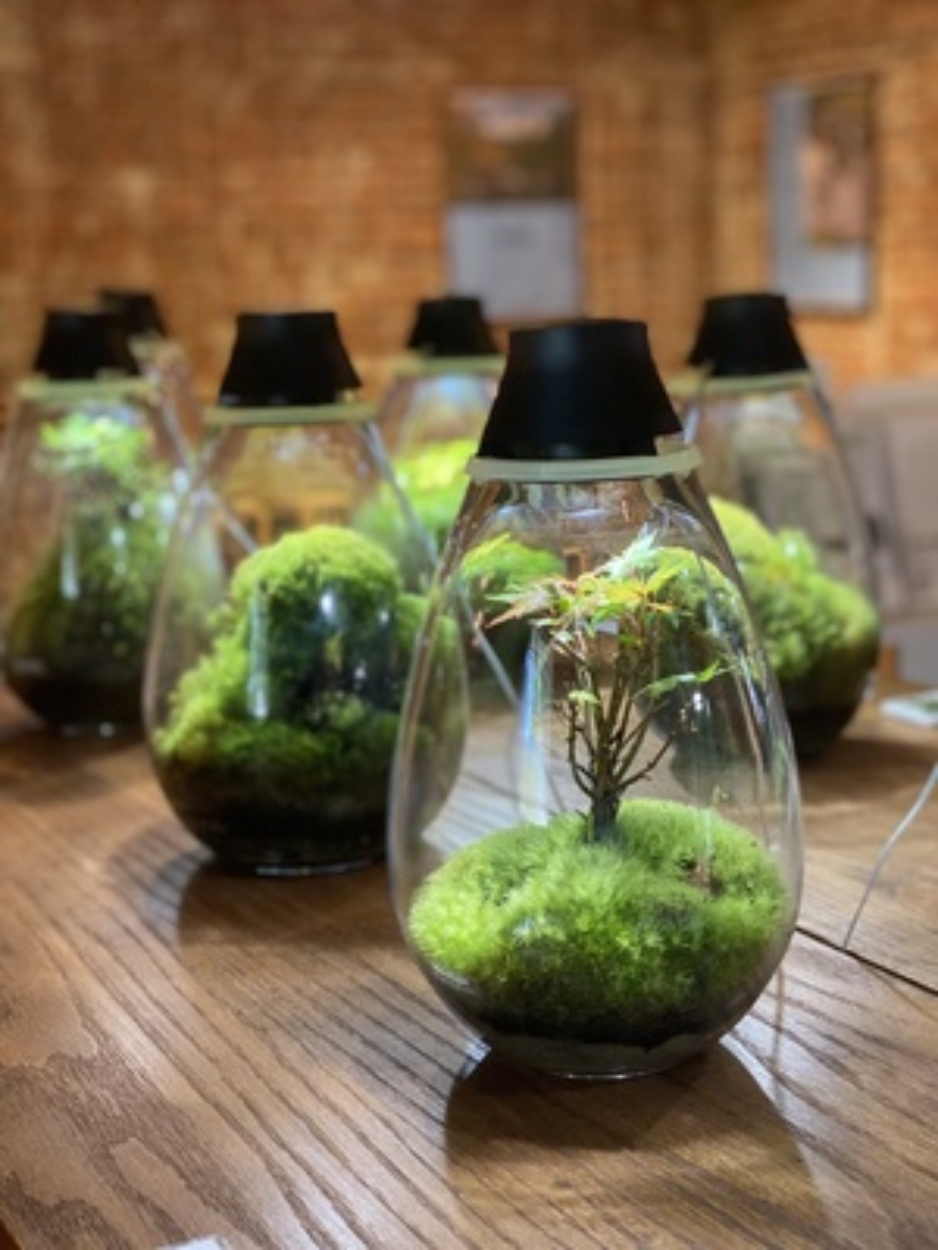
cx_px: 469
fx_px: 1879
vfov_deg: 36.8
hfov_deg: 28.0
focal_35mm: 52
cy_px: 625
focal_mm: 6
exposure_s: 1/60
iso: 160
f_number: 2
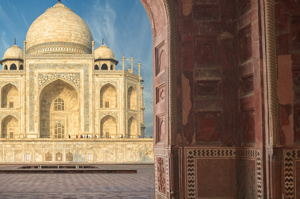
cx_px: 50
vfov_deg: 29.5
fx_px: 375
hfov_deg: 41.3
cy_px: 60
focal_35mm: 45
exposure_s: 1/80
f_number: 5
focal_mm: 24
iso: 400
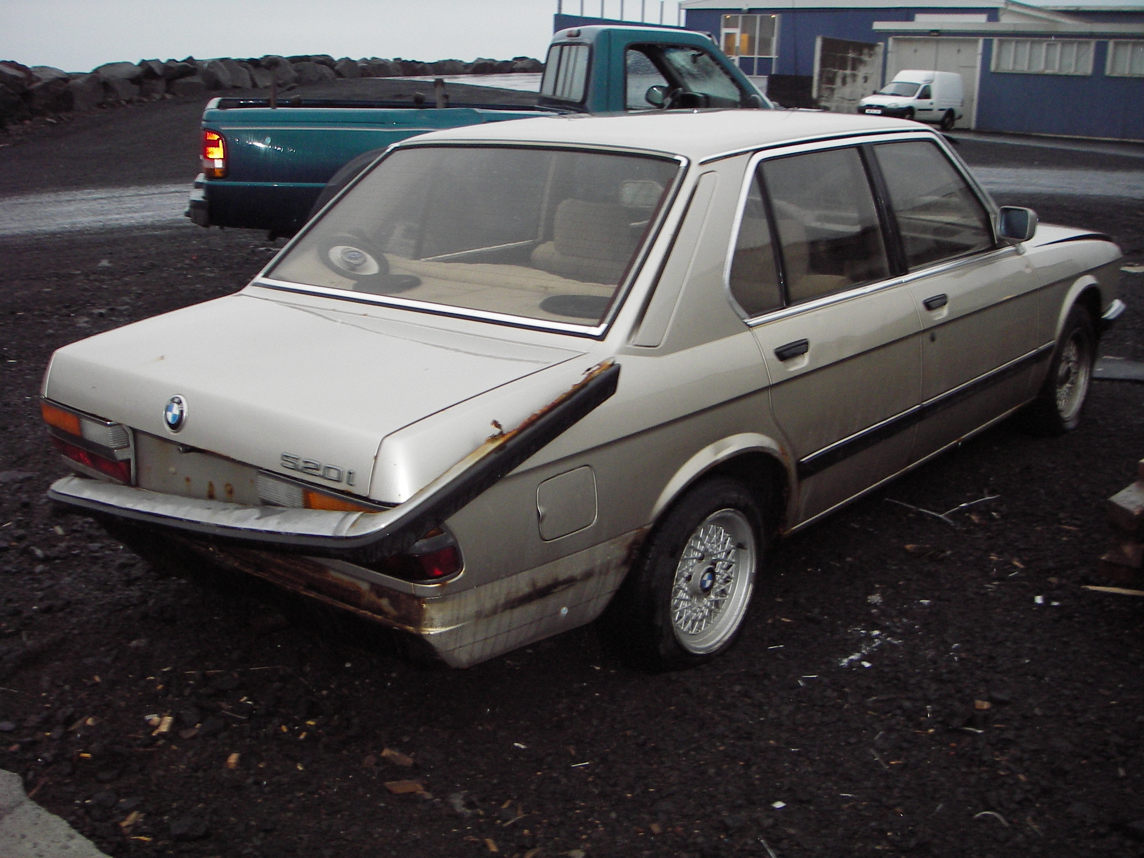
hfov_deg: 49.0
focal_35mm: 38
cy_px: 429
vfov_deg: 37.7
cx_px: 572
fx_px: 1256
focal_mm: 6.3
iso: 100
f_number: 3.3
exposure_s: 1/30
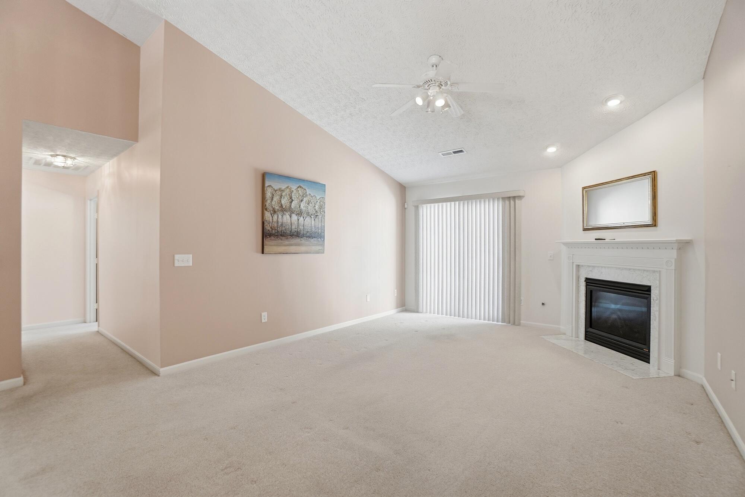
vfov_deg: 77.3
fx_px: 310
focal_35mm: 15
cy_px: 248
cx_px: 372
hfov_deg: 100.4
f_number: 4
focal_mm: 10
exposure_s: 1/640
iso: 100
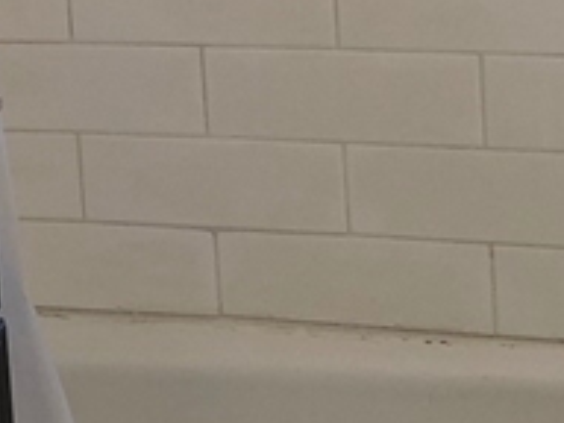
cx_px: 38
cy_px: -53
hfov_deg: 13.1
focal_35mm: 149
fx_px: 2428
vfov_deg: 9.8
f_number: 1.8
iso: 40
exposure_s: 1/30
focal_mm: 3.99
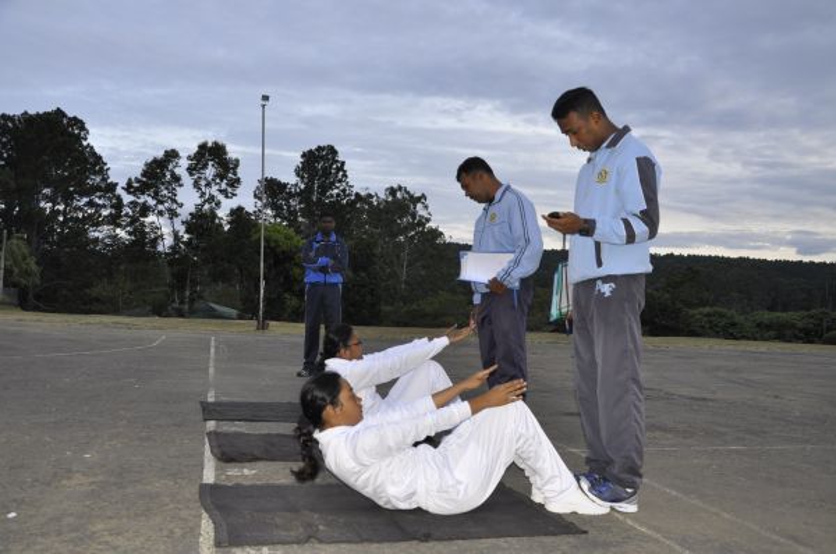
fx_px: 835
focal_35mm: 36
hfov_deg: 53.2
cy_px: 277
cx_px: 418
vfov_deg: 36.8
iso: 500
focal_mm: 24
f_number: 6.3
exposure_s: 1/125
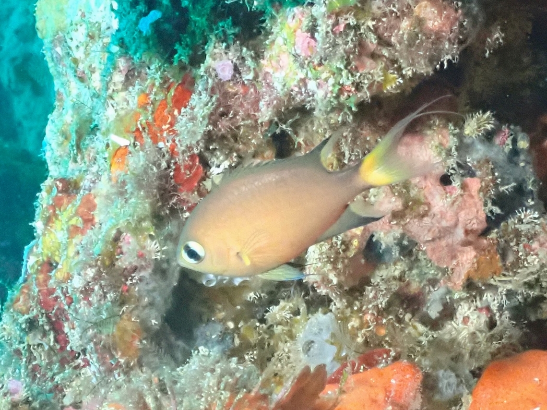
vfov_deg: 14.8
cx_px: 274
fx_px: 1580
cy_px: 205
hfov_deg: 19.6
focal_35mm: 100
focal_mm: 18
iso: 1600
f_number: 6.3
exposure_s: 1/200
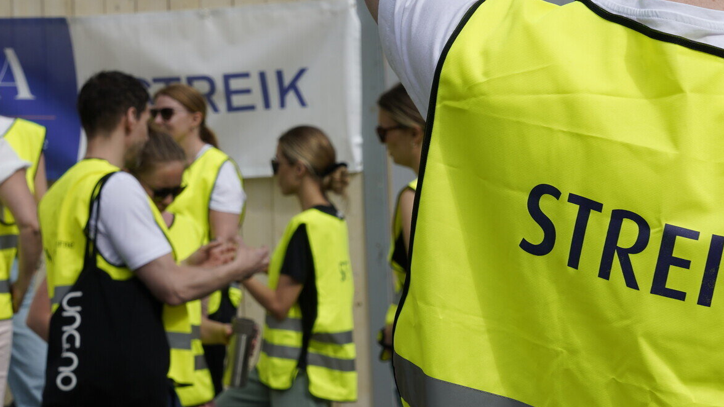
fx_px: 3110
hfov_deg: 13.3
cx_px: 463
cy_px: 318
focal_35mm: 162
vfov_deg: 7.5
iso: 125
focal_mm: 91
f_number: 13
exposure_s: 1/160
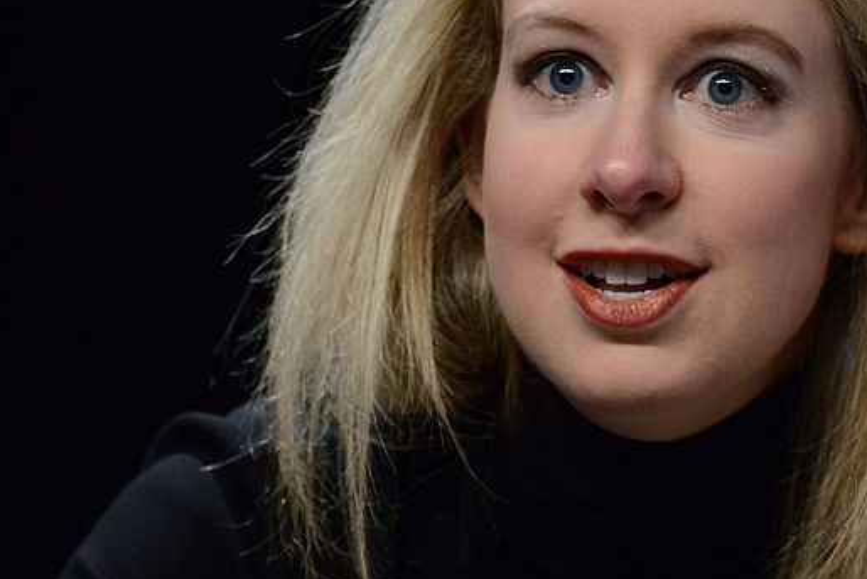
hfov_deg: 2.7
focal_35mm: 757
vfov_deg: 1.8
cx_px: 712
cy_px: 219
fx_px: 18235
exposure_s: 1/160
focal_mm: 380
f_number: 5.6
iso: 3200
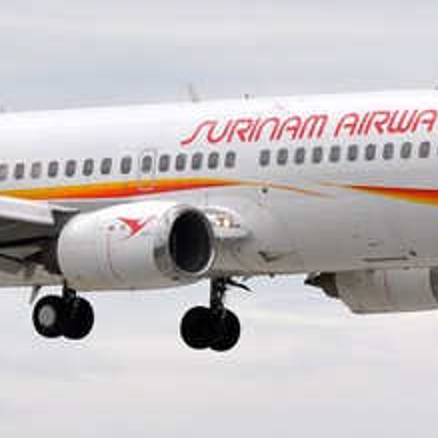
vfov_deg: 2.4
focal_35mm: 732
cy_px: 161
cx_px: 76
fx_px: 10479
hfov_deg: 2.4
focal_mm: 180
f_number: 7.1
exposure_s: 1/1250
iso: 200
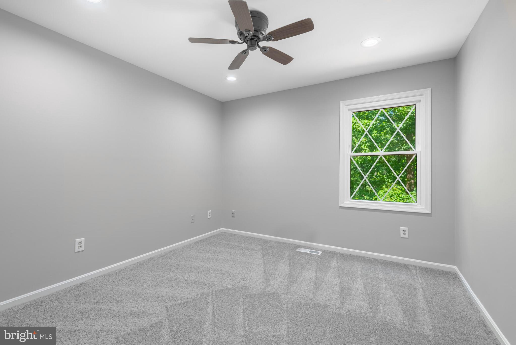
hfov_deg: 96.7
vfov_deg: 73.8
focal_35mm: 16
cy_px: 172
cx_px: 258
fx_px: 229
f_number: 8
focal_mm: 16
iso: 200
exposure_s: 1/640
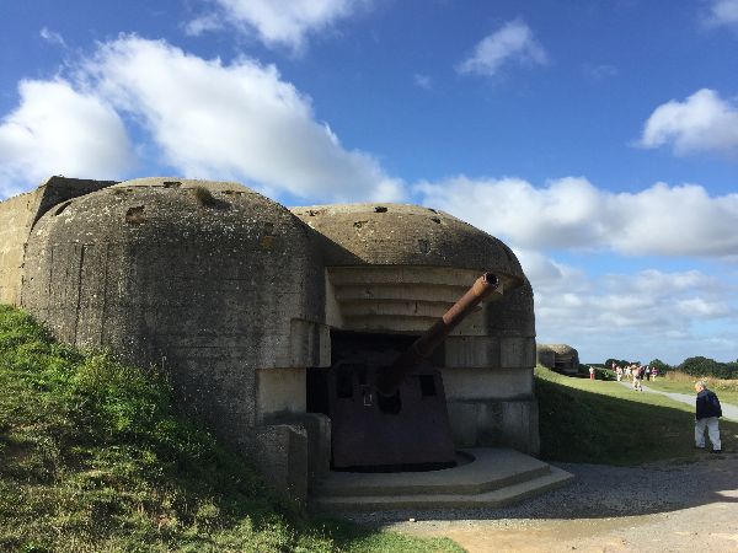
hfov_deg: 61.7
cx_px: 369
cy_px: 276
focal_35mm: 29
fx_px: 618
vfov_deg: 48.2
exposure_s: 1/1647
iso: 32
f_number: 2.2
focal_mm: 4.15
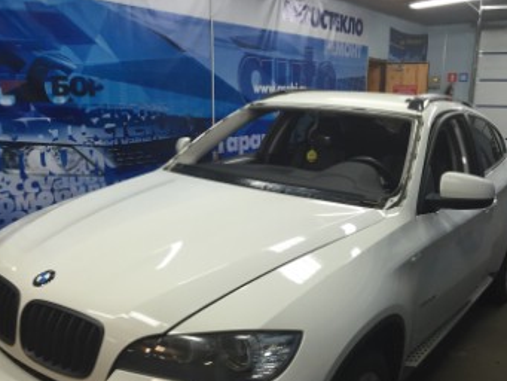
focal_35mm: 34
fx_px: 498
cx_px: 274
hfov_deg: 53.9
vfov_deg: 41.8
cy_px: 210
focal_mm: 4.15
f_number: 2.2
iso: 80
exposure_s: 1/33
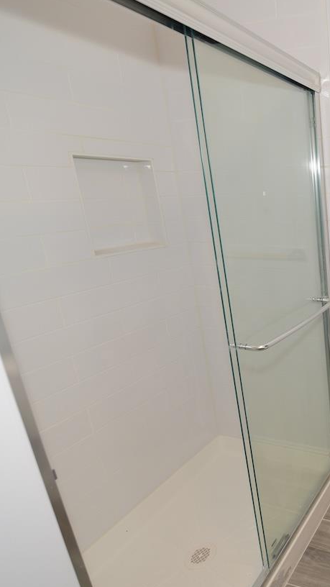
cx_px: 401
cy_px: 292
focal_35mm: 23
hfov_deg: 37.0
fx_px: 358
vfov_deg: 78.7
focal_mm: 14
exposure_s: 1/60
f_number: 4.5
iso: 125
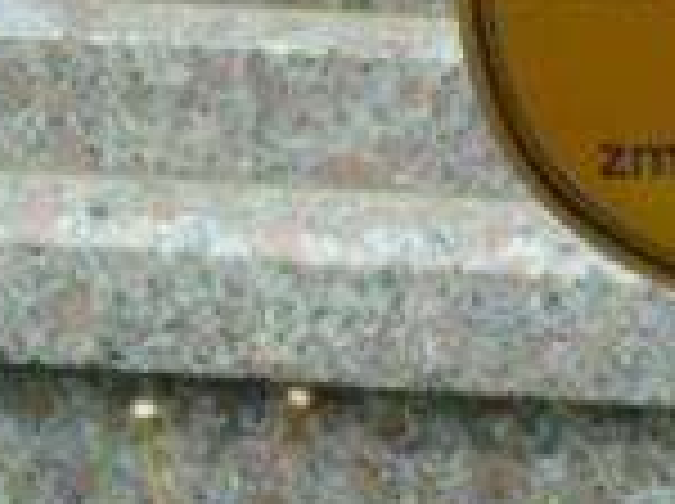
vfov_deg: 3.2
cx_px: 724
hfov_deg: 4.3
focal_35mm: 462
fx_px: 8994
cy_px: 58
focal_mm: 19
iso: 80
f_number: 4.4
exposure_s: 1/500
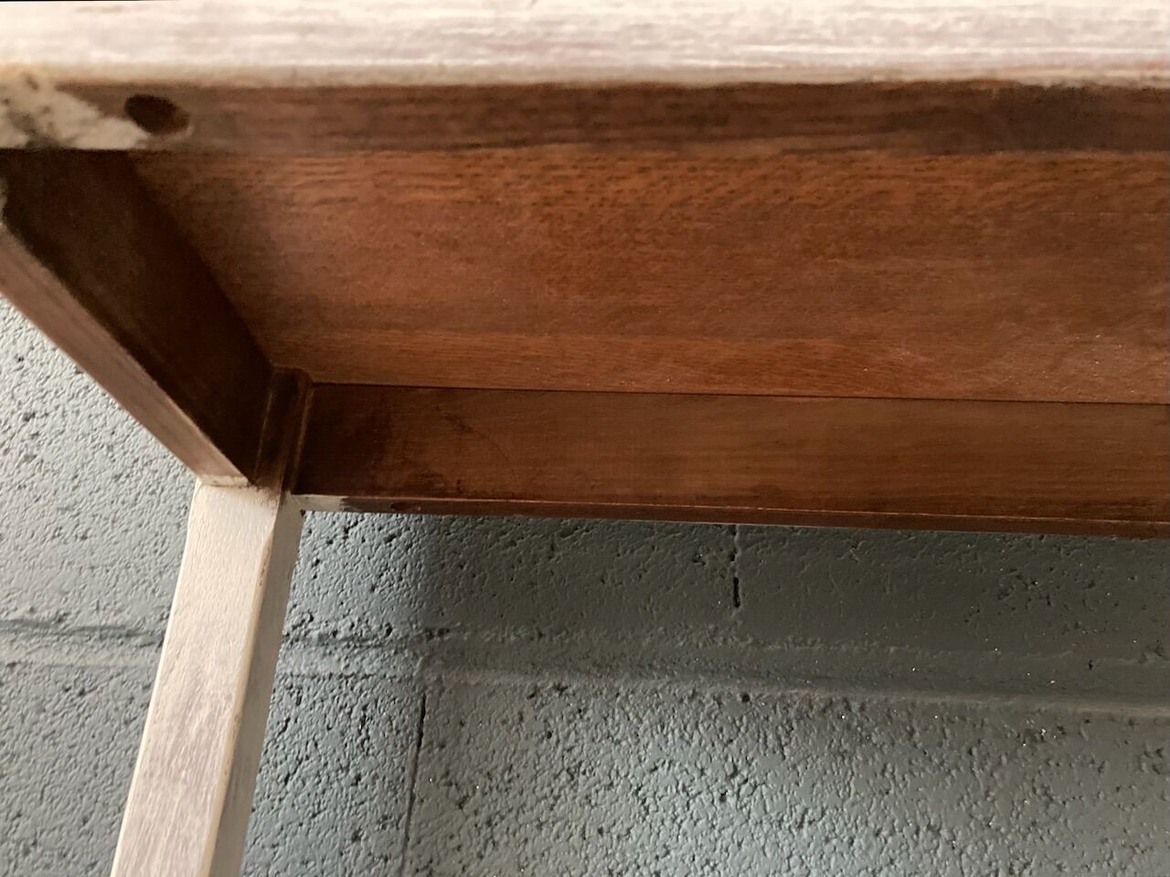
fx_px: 946
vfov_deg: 49.7
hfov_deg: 63.4
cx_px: 585
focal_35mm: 28
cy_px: 438
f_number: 1.8
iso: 640
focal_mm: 3.99
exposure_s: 1/26
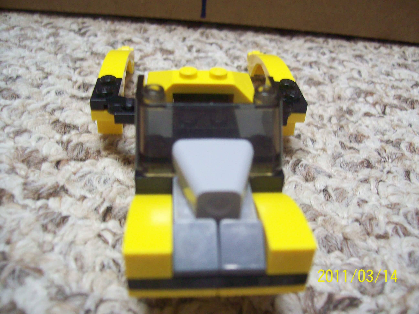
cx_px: 210
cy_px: 157
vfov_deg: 39.7
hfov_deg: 51.4
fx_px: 436
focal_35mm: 36
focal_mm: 6
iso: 160
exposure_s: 1/14.7
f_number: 2.7
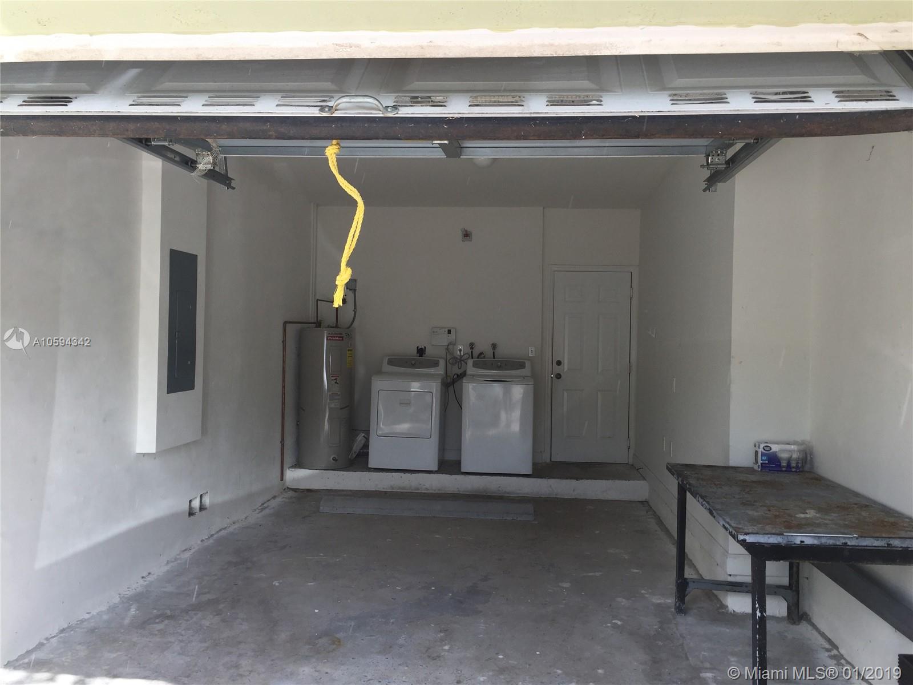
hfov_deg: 61.7
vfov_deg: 48.2
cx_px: 456
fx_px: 765
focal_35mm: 29
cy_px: 342
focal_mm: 4.15
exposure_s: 1/388
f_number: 2.2
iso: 32
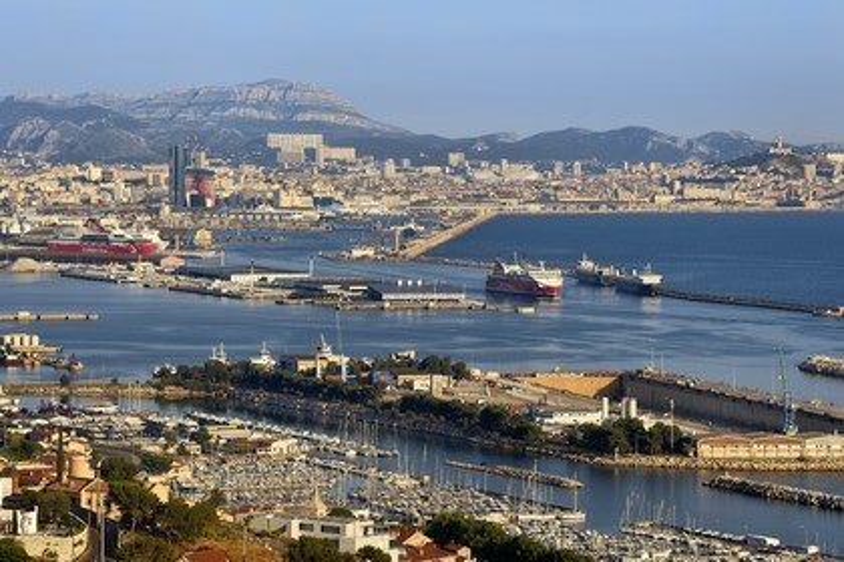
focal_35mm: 150
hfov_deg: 13.7
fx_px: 3516
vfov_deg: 9.1
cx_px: 422
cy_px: 281
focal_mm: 150
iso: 200
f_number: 9
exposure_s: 1/400
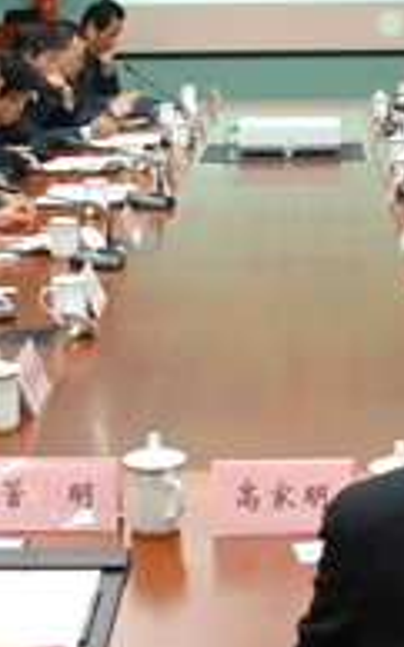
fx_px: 1500
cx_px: 300
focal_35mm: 85
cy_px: 117
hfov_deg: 15.3
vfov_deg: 24.0
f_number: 5
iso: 360
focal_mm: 18
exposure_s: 1/40
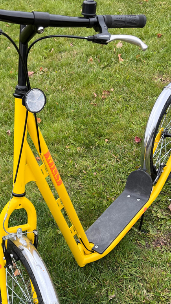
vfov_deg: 46.1
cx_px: 44
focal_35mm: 44
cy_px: 187
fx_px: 355
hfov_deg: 26.8
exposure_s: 1/780
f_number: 1.5
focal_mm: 5.7
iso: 50
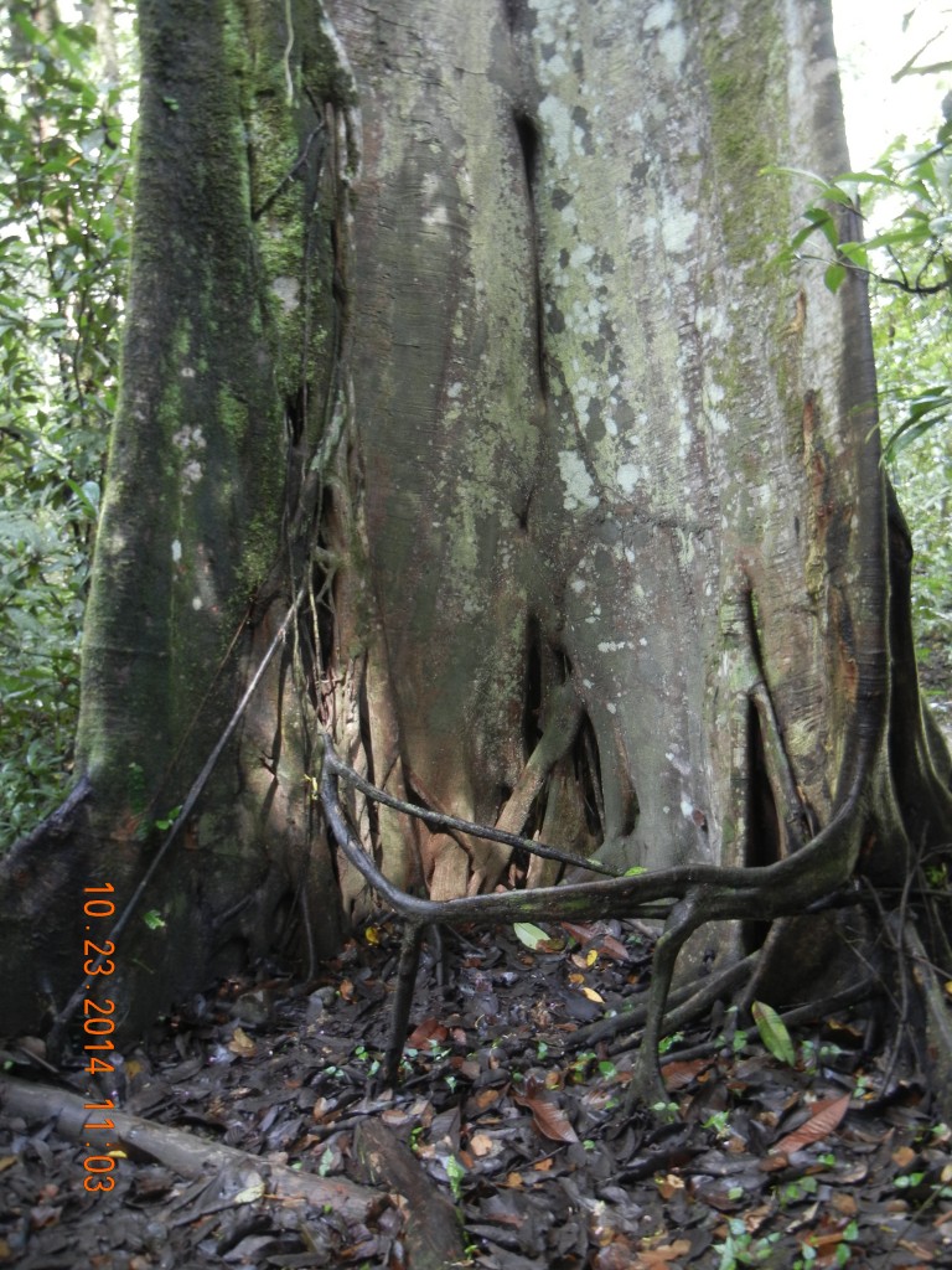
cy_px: 635
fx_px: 1100
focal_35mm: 30
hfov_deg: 46.8
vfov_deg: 60.0
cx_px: 476
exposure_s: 1/3.6
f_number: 3.5
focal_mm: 5.4
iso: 200
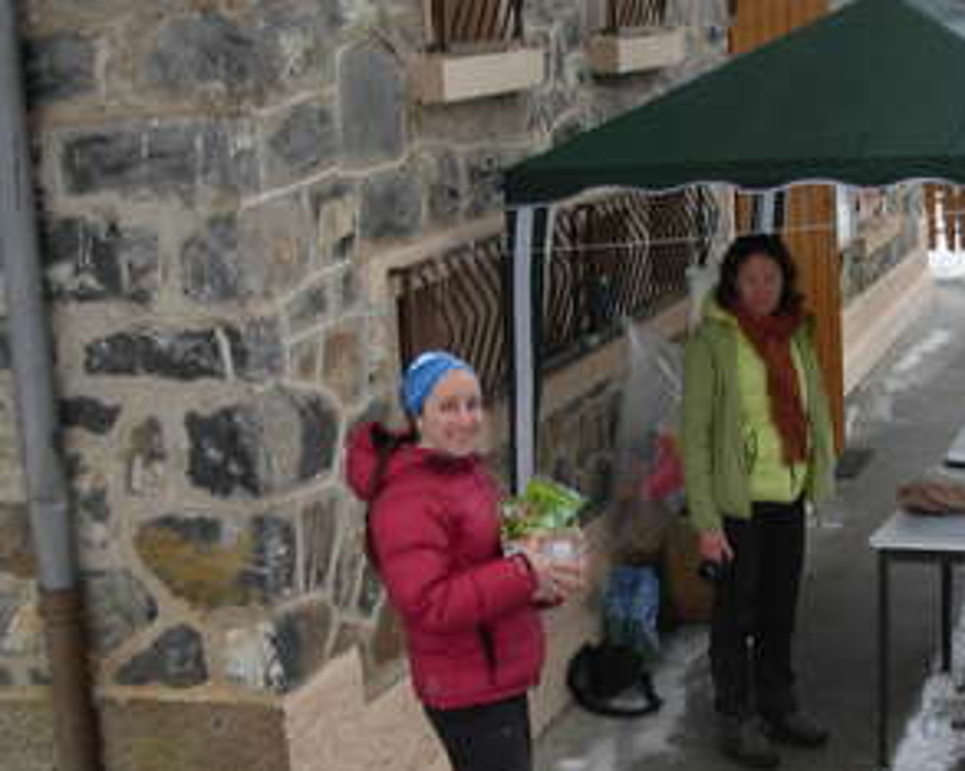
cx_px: 725
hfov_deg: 24.8
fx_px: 2169
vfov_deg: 20.0
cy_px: 557
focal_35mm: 76
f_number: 2.9
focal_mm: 6.3
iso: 79
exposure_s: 1/144
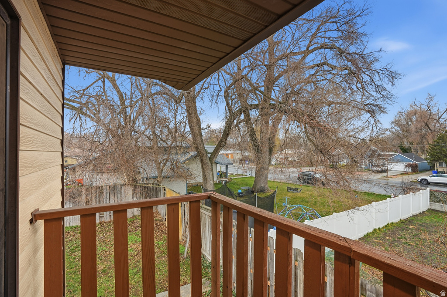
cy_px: 148
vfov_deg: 73.7
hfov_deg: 96.8
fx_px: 199
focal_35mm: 16
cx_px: 224
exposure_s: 1/125
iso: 250
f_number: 9
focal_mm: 16
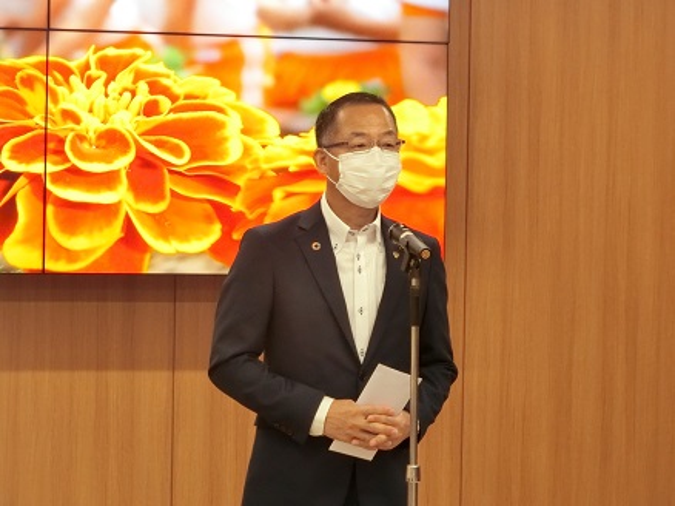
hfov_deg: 12.0
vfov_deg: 9.0
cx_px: 338
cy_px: 253
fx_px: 3216
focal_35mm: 165
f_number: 5.9
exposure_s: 1/60
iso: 800
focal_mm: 29.5
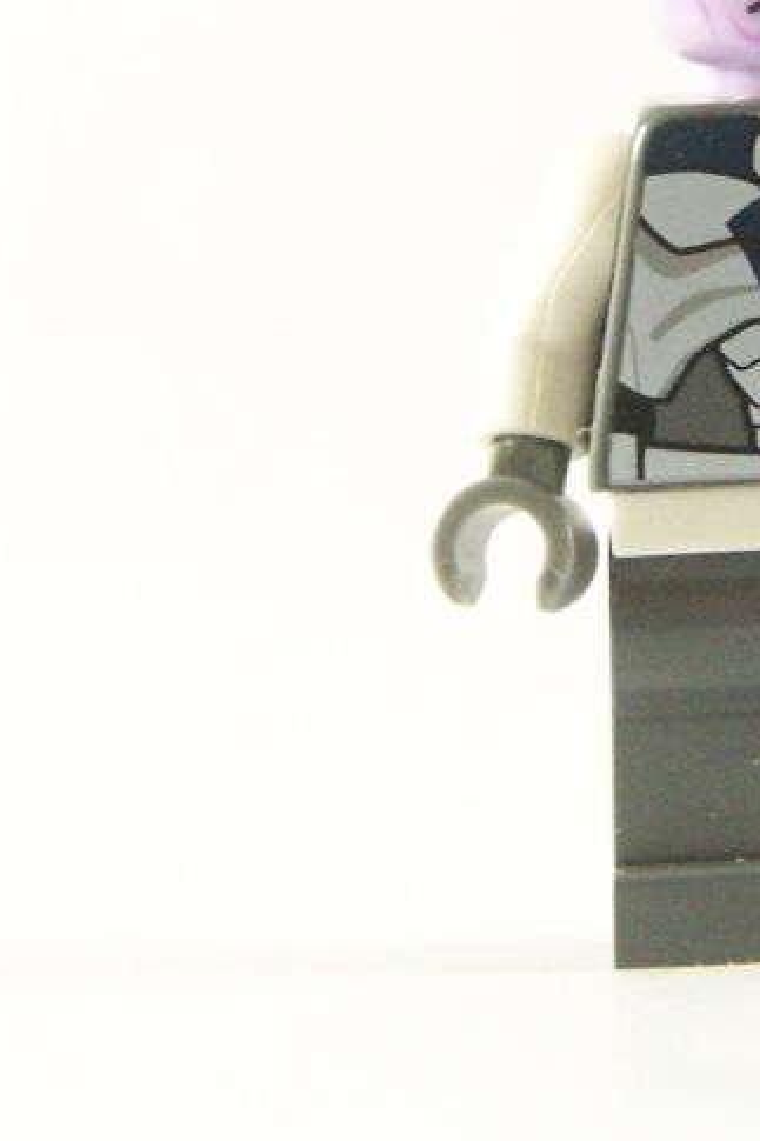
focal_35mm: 257
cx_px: 838
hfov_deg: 5.3
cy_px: 299
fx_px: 8144
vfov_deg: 8.0
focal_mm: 19.4
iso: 400
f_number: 4
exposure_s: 1/60
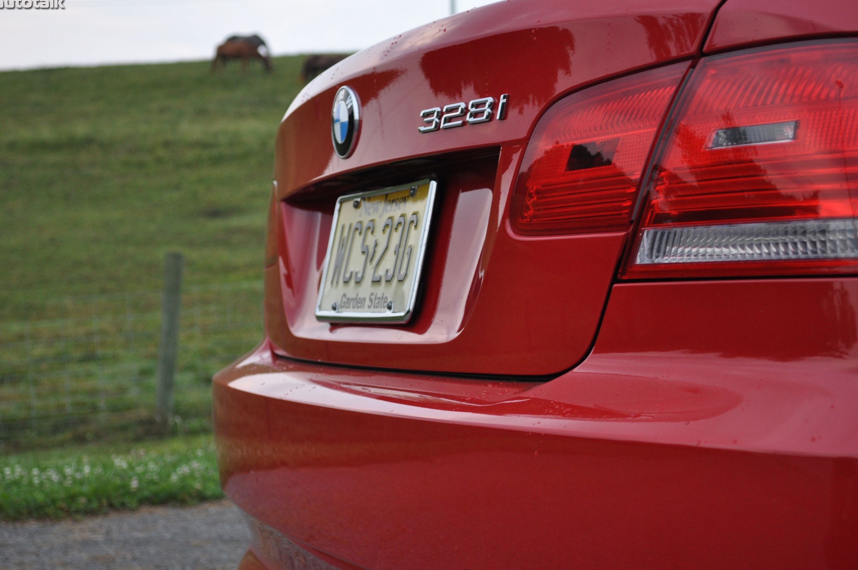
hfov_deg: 32.9
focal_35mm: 61
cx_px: 423
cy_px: 284
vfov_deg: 22.2
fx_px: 1452
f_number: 5.3
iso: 640
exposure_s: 1/60
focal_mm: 40
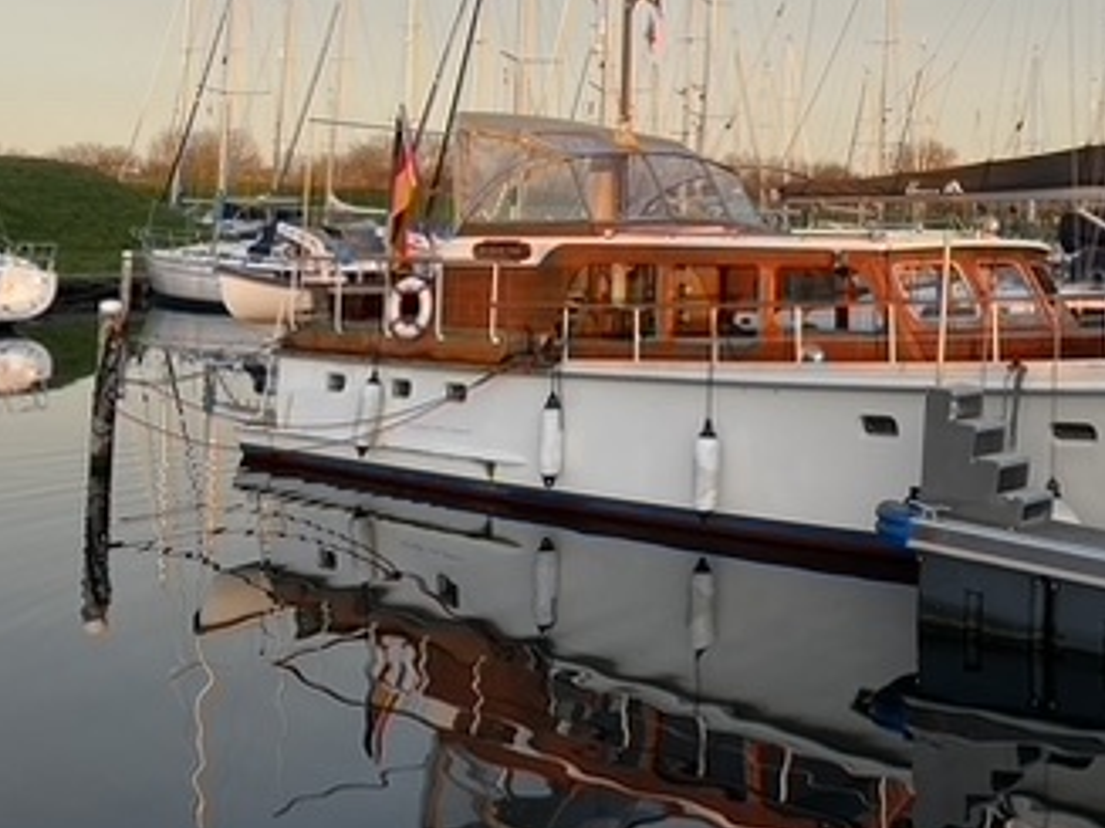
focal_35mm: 49
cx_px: 909
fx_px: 1564
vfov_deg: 28.9
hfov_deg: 37.3
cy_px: 142
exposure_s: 1/351
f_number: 1.6
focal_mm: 5.1
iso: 32
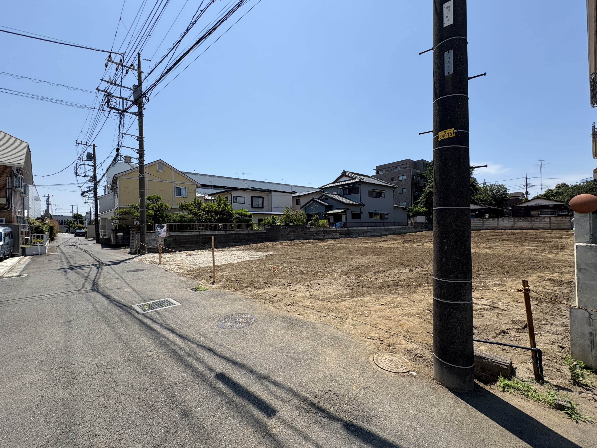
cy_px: 224
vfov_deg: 85.7
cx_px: 298
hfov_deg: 102.1
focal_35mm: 14
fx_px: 241
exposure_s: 1/1927
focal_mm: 2.22
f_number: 2.2
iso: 50
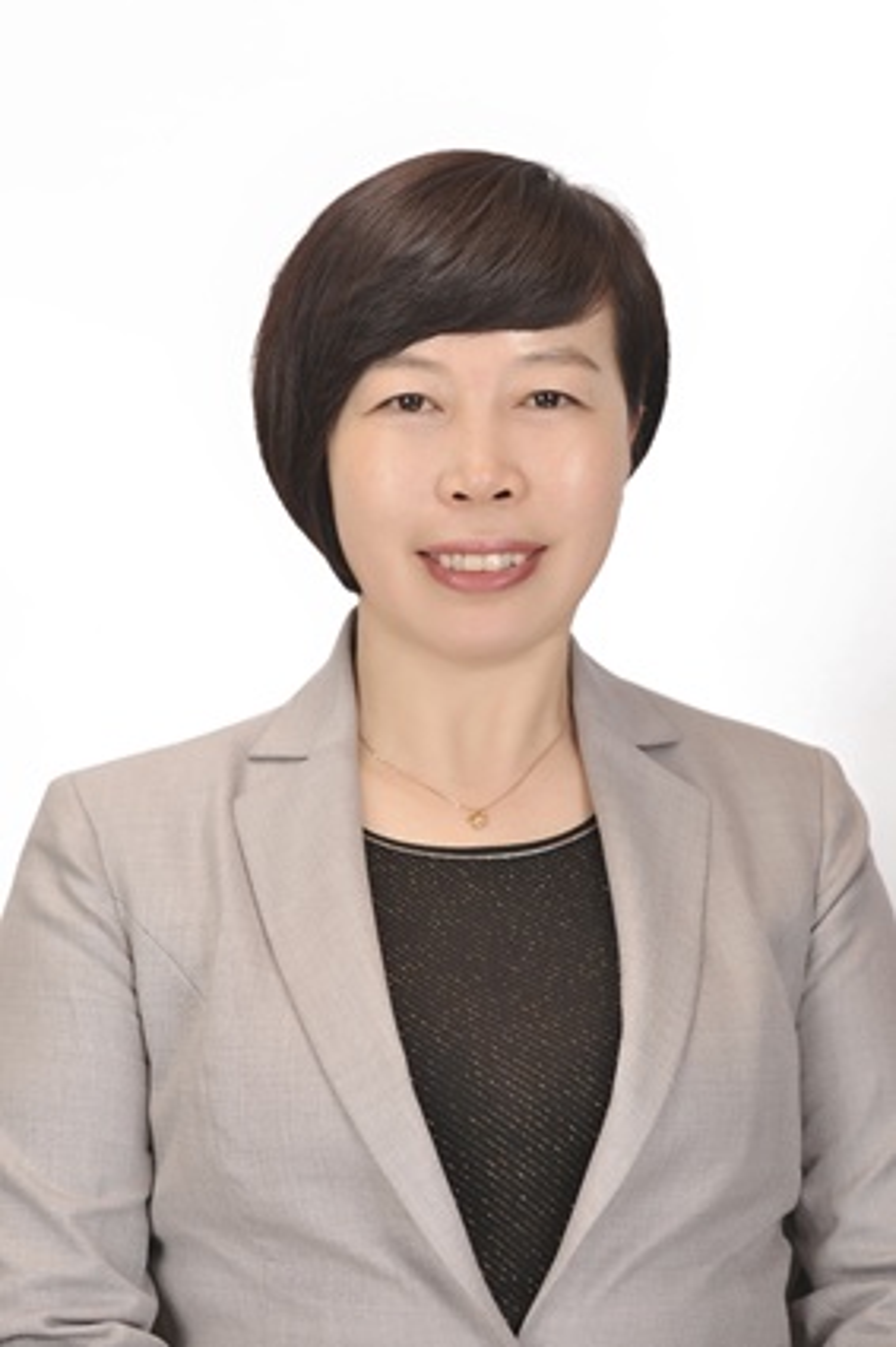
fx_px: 3176
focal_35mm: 85
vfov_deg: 23.9
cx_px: 448
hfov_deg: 16.1
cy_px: 674
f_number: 5.6
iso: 200
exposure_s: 1/100
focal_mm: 85
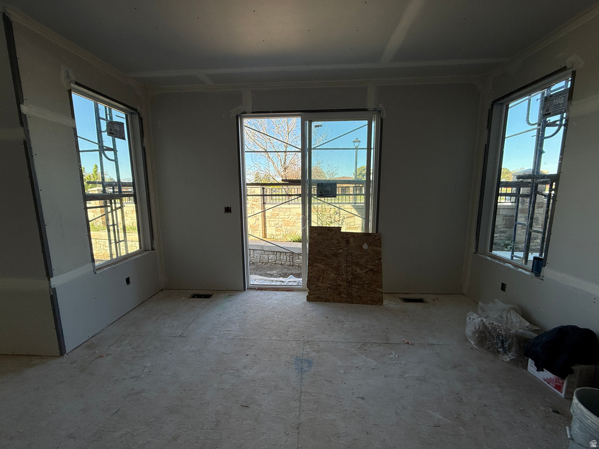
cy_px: 224
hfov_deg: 102.1
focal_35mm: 14
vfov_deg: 85.7
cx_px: 300
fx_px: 242
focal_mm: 2.22
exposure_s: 1/342
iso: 50
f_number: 2.2
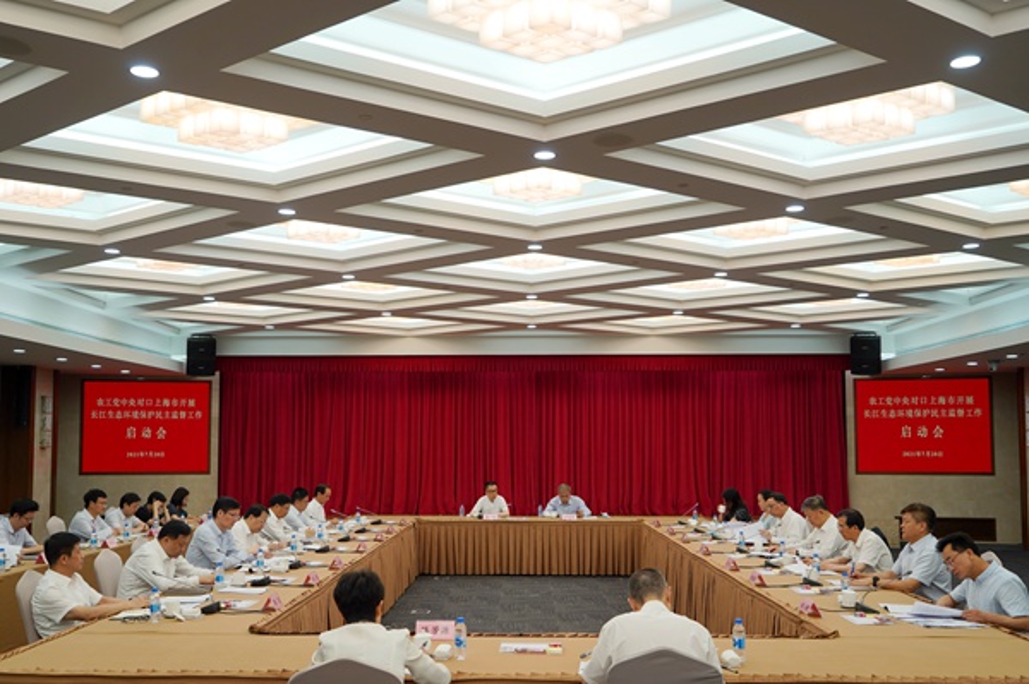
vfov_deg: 43.5
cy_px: 342
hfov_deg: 62.0
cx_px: 514
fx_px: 857
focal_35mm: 30
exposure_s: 1/60
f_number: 4
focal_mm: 30
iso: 100
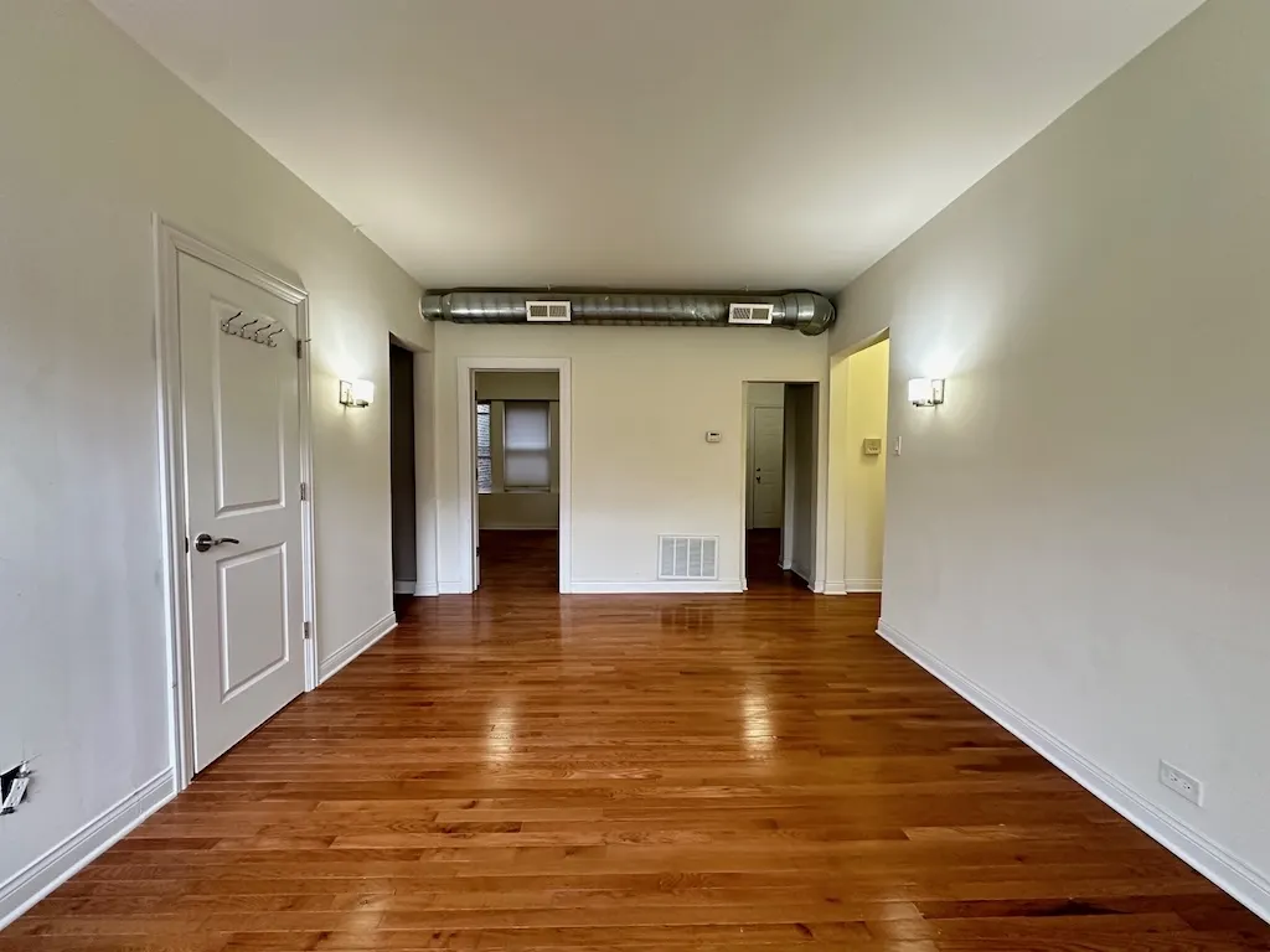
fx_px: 514
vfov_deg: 85.7
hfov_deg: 102.1
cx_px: 635
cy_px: 476
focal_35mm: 14
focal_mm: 2.22
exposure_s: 1/60
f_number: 2.2
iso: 400
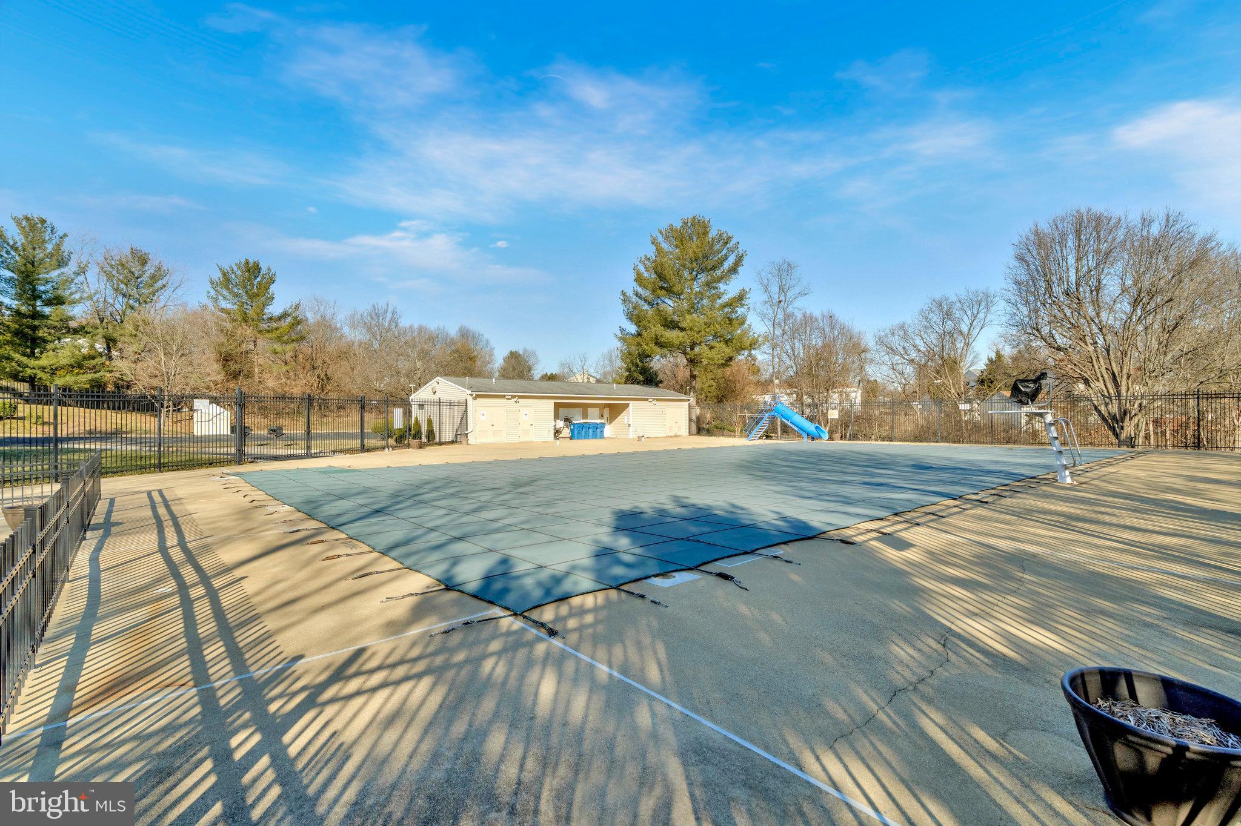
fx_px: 551
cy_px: 413
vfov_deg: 73.7
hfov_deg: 96.8
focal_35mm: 16
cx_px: 620
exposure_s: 1/1600
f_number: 7.1
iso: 1250
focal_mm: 16
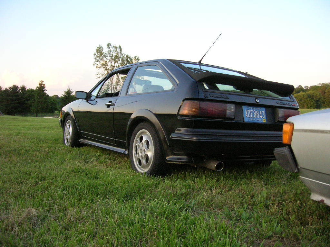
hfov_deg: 54.0
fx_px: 324
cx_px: 165
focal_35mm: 34
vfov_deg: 41.8
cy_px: 124
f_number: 2.9
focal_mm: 5.7
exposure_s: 1/256
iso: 200
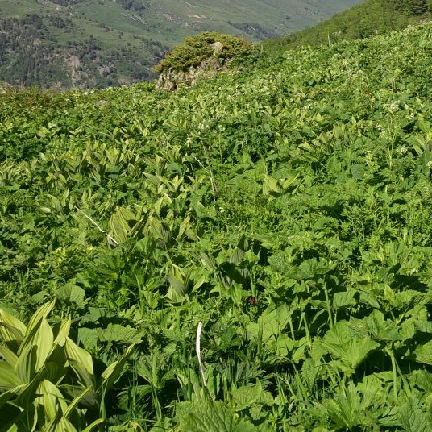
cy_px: 112
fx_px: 1454
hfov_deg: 16.7
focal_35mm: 103
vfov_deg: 16.8
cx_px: 365
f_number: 11
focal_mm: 50
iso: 100
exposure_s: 1/125
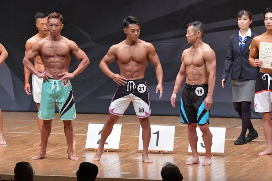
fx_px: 2039
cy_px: 86
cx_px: 137
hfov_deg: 7.6
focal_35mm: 270
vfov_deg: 5.1
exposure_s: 1/400
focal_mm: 170
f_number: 5.6
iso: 8000
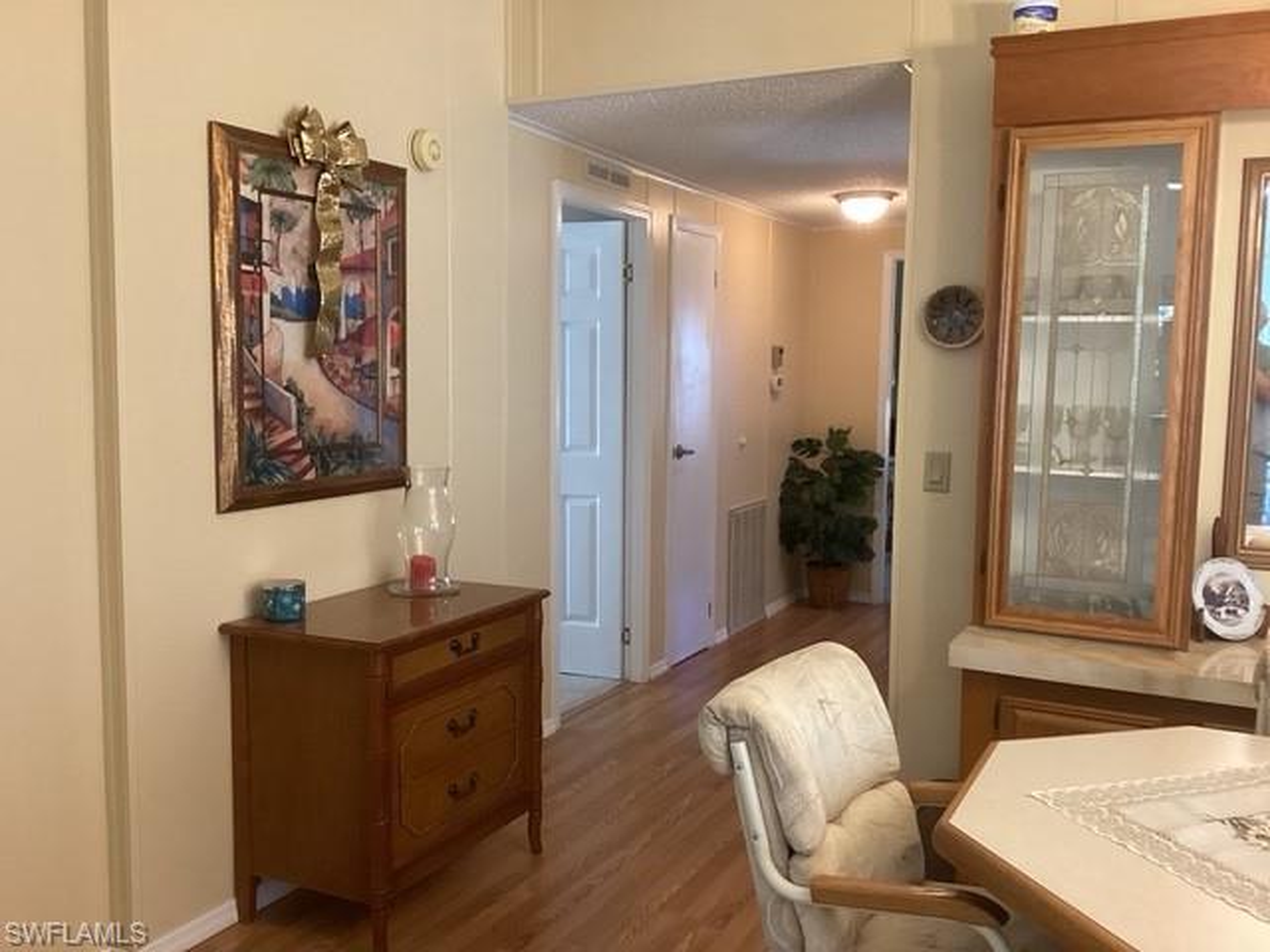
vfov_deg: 45.4
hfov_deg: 58.4
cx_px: 635
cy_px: 476
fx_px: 1137
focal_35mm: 31
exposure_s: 1/40
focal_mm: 3.3
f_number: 2.4
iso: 250
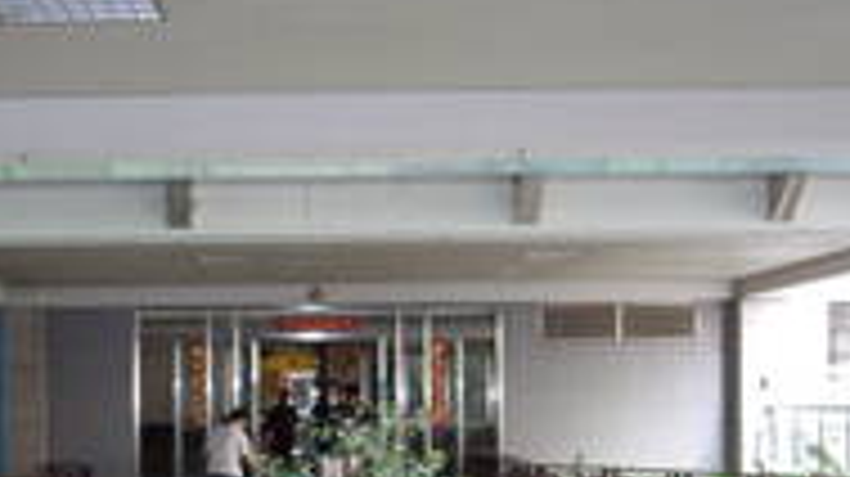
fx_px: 1779
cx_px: 261
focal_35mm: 79
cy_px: 396
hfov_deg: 26.7
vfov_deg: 15.1
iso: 400
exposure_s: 1/40
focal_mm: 7.9
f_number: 2.8
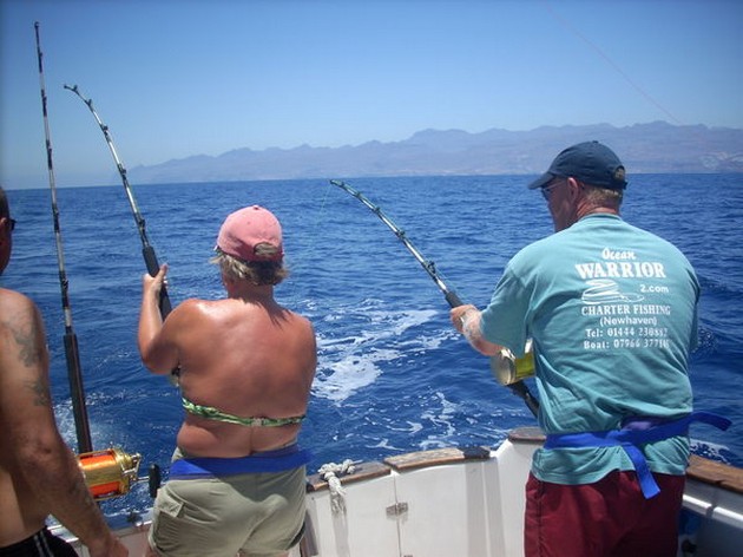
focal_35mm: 37
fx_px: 794
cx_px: 372
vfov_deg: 38.6
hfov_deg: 50.2
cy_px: 278
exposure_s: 1/261
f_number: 5.6
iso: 64
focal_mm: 6.2
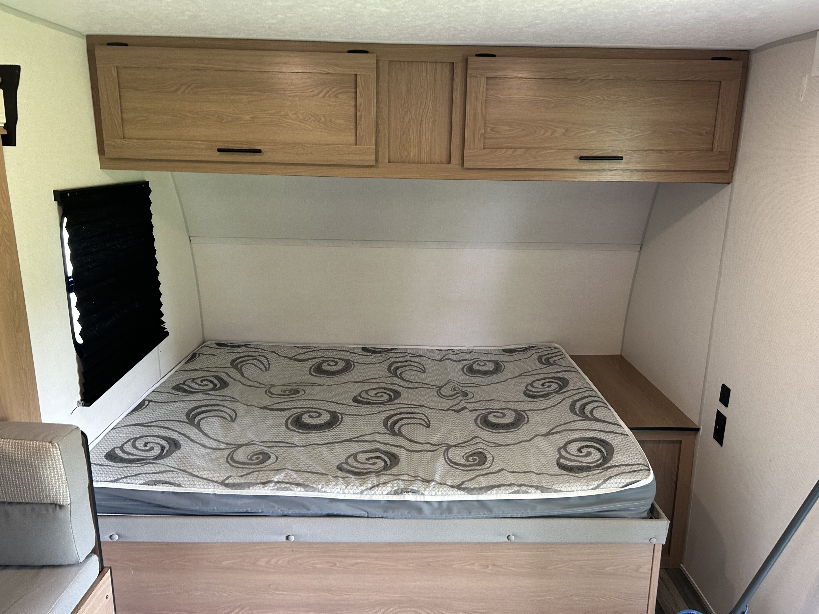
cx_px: 410
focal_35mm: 26
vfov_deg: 53.1
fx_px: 615
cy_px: 307
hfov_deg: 67.3
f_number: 1.5
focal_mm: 5.7
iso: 125
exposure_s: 1/77
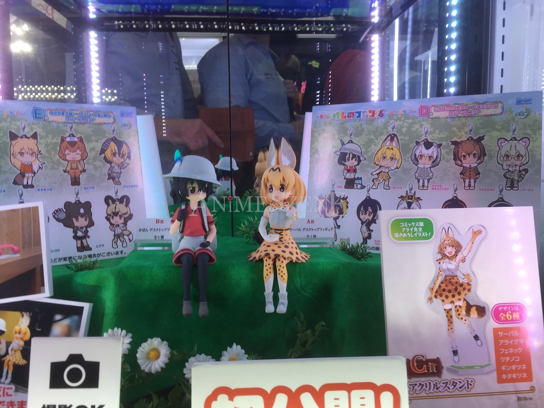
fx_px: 456
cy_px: 204
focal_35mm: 29
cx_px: 272
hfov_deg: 61.7
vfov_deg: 48.2
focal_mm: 4.15
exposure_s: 1/40
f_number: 2.2
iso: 32
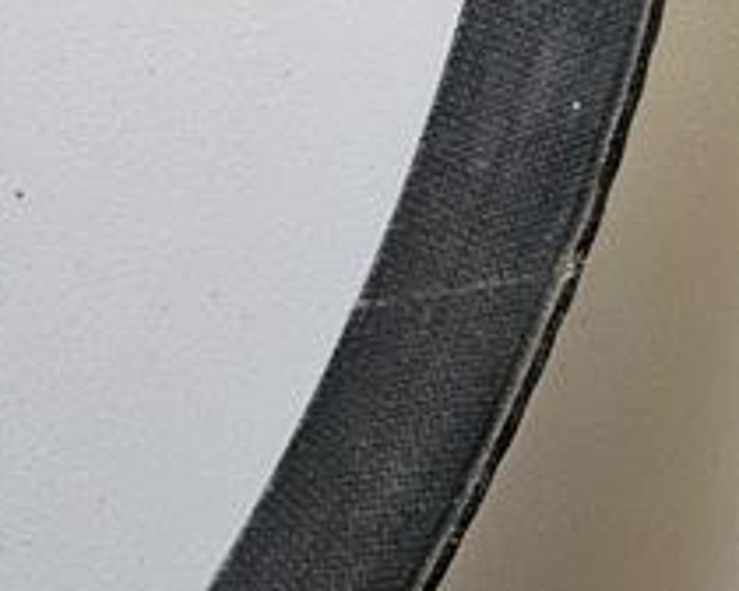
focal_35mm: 82
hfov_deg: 21.1
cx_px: 961
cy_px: -144
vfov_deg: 17.7
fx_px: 1793
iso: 500
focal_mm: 5.4
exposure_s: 1/50
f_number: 1.8
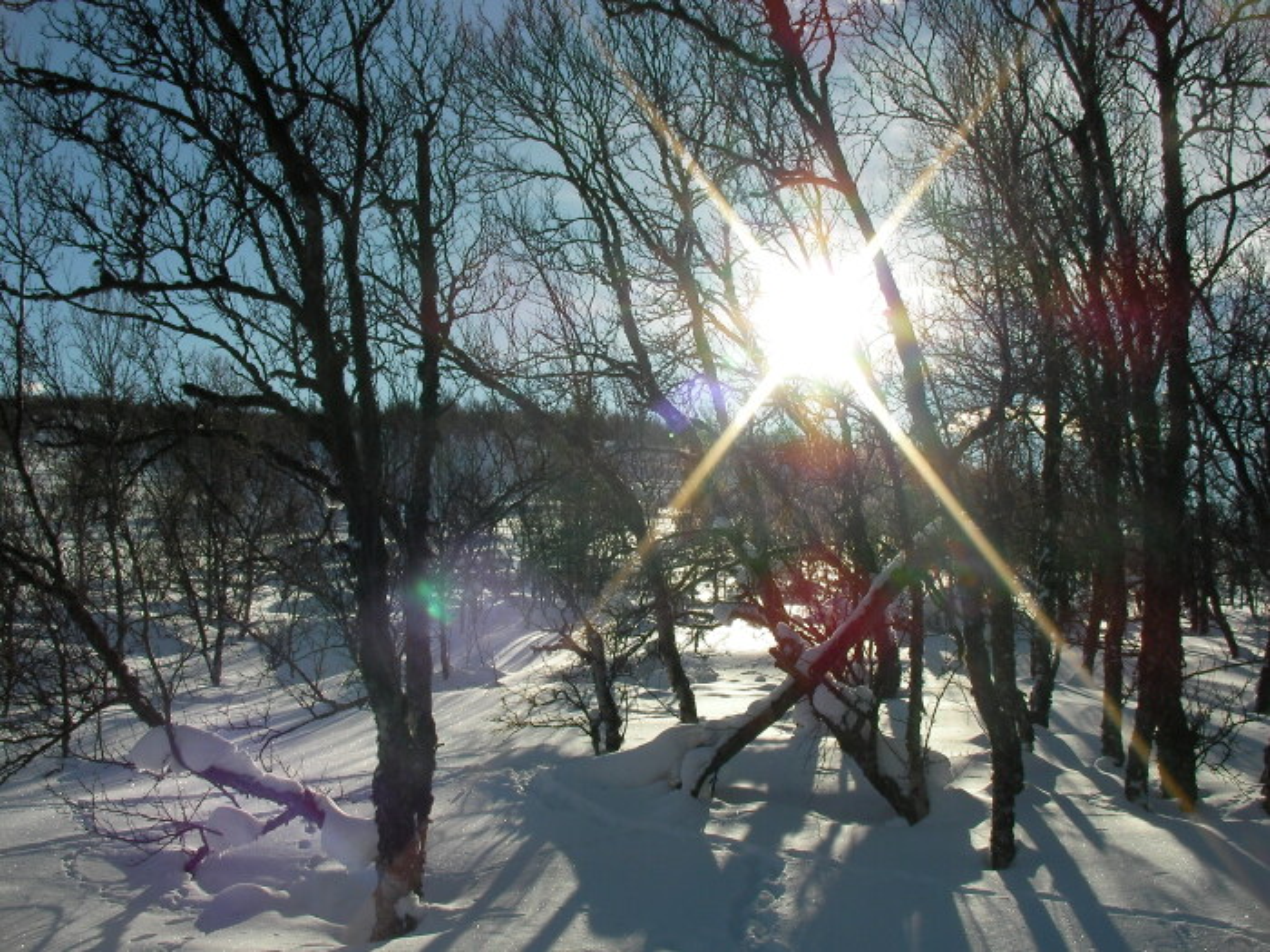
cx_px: 635
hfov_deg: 49.0
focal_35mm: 38
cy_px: 476
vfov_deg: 37.7
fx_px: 1394
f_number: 5.6
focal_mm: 6.3
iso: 50
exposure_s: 1/758
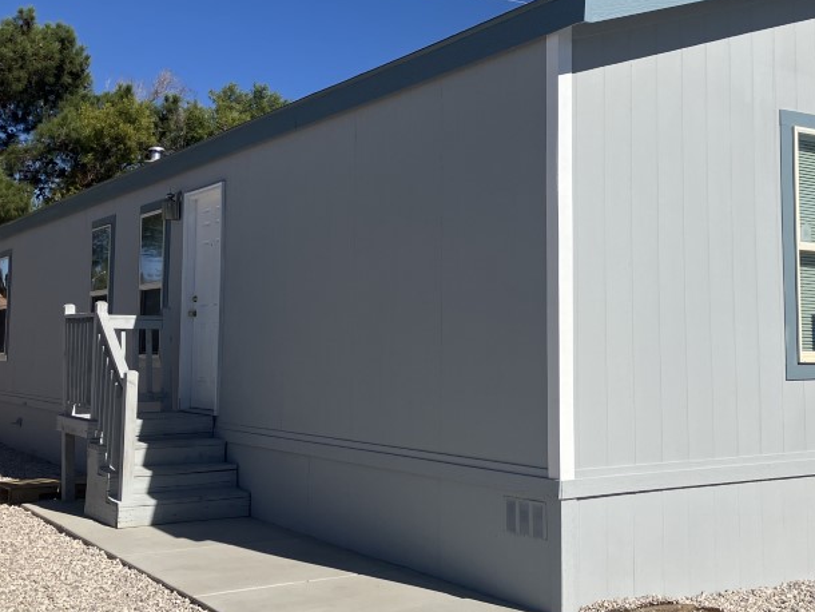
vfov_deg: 30.9
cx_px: 550
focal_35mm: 47
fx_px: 1107
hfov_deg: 39.9
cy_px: 259
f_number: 1.8
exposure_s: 1/4878
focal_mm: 3.99
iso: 32
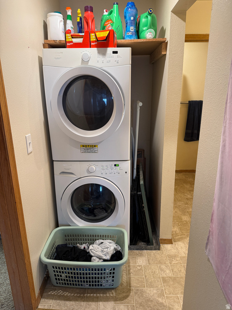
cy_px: 155
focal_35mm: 24
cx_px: 116
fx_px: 214
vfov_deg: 71.6
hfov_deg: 56.8
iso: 160
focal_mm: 6.76
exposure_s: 1/60
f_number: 1.78
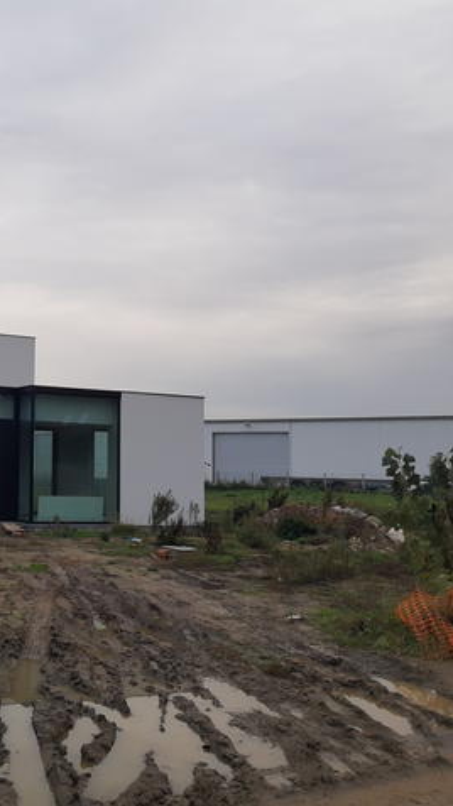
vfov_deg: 52.8
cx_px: -57
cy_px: 402
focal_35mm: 38
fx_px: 812
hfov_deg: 28.1
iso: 40
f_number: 1.7
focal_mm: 4.75
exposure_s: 1/125
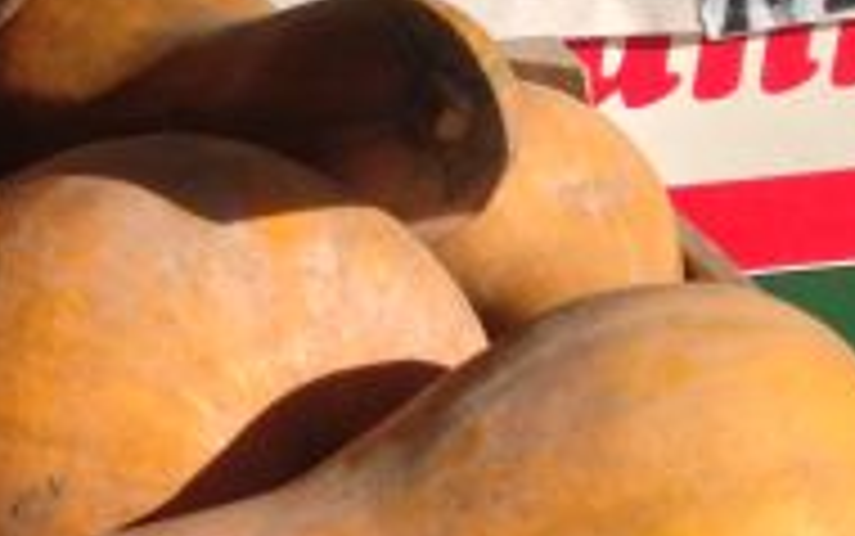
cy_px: 252
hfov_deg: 16.4
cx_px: 54
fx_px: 2914
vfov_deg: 10.5
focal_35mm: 125
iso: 50
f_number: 2.4
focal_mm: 4.28
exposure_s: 1/351
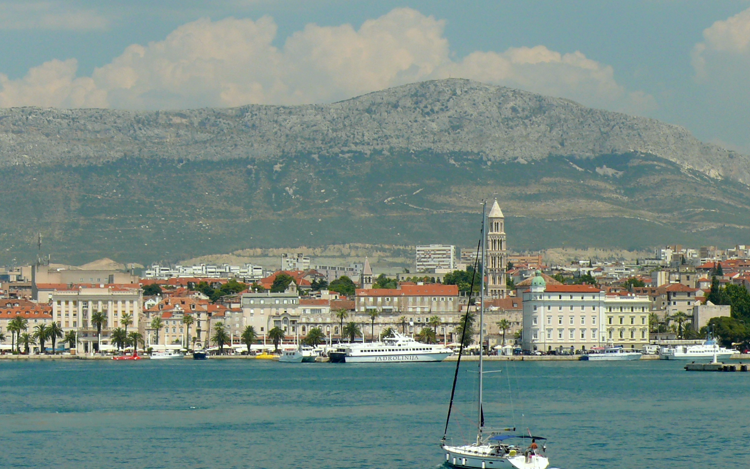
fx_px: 2821
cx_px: 375
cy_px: 261
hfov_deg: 15.1
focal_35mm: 138
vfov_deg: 9.5
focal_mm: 15.4
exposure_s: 1/250
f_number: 5.6
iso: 100
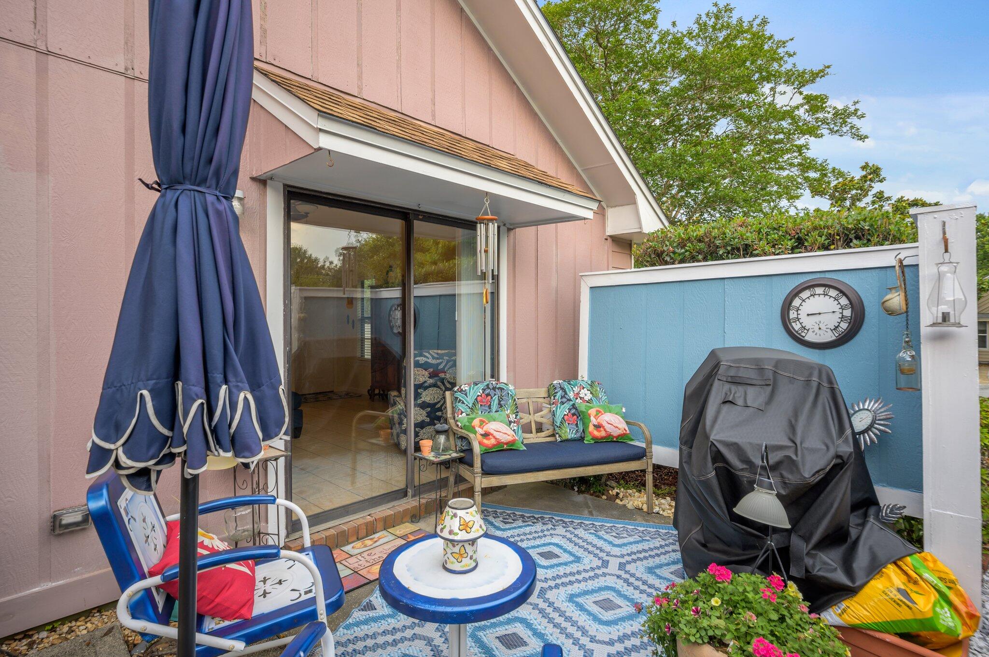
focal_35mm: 18
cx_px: 494
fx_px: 494
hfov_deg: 90.0
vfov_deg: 67.3
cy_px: 328
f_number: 9
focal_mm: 18
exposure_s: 1/15
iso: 100
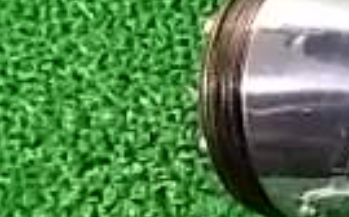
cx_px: 776
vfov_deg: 10.0
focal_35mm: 131
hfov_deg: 13.0
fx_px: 1244
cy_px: 147
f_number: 3.2
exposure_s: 1/125
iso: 500
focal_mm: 4.6
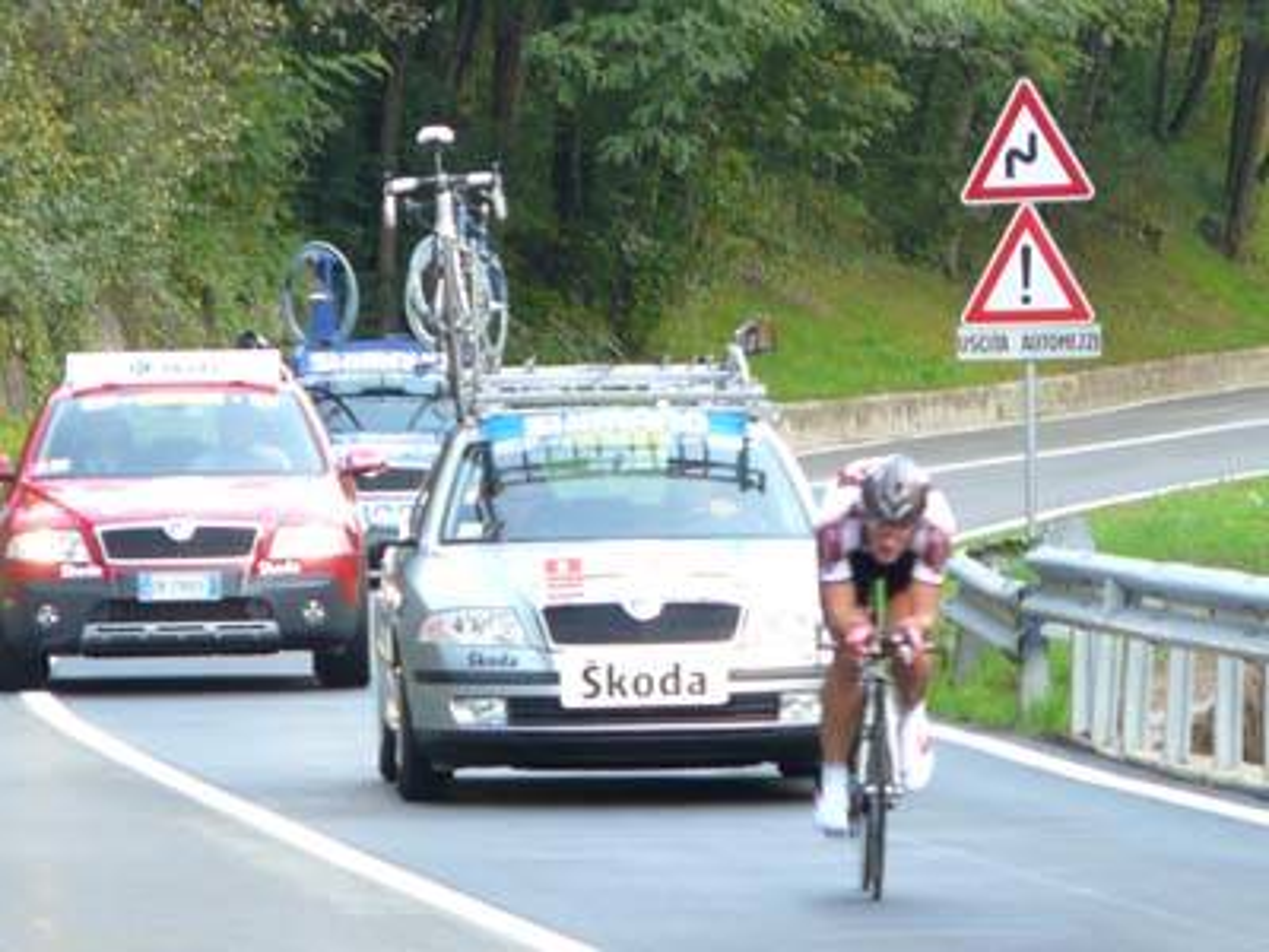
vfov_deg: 2.9
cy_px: 476
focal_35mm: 505
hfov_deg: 3.9
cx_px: 634
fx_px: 18513
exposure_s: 1/50
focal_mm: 52.1
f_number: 3.6
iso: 100
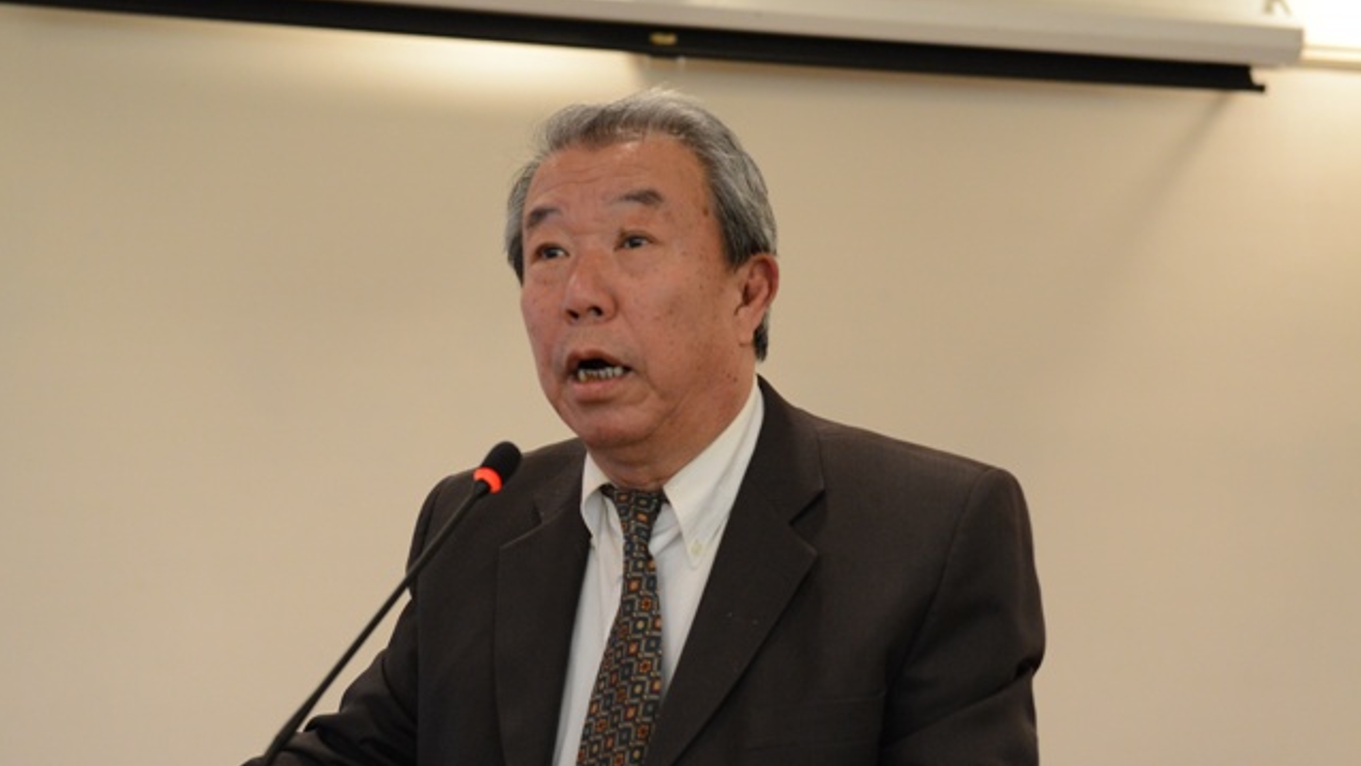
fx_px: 2202
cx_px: 680
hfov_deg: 34.4
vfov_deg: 19.7
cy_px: 436
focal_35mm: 61
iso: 4500
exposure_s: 1/60
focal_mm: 58
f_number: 4.5
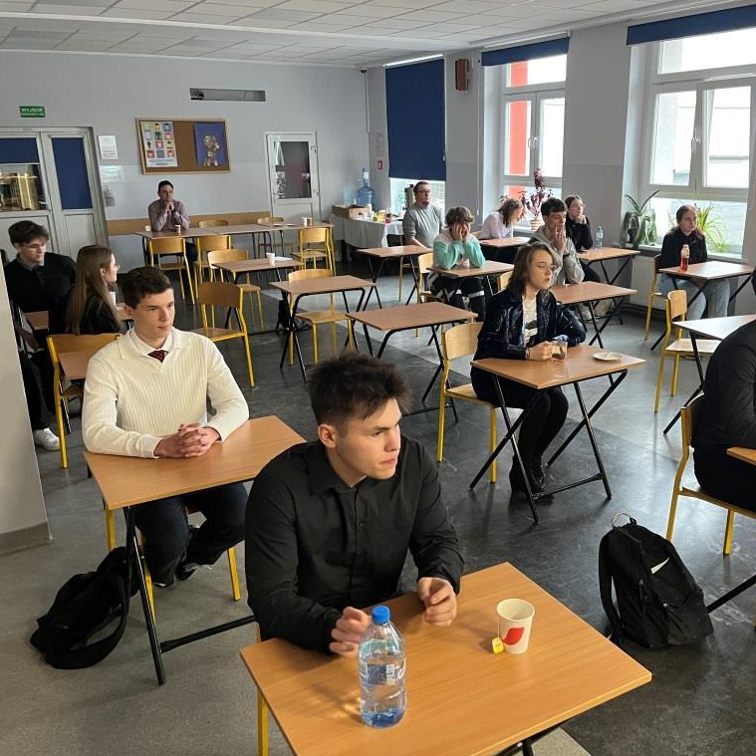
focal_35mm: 31
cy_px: 375
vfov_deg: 52.5
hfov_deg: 52.3
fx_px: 766
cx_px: 436
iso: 500
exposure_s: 1/60
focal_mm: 5.1
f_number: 1.6
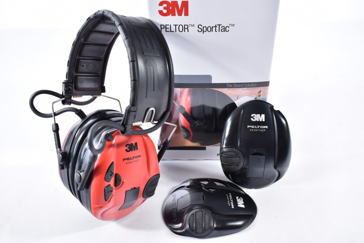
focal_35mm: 36
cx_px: 182
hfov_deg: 53.1
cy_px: 122
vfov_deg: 36.9
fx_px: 364
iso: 640
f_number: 5
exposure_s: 1/40
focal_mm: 24
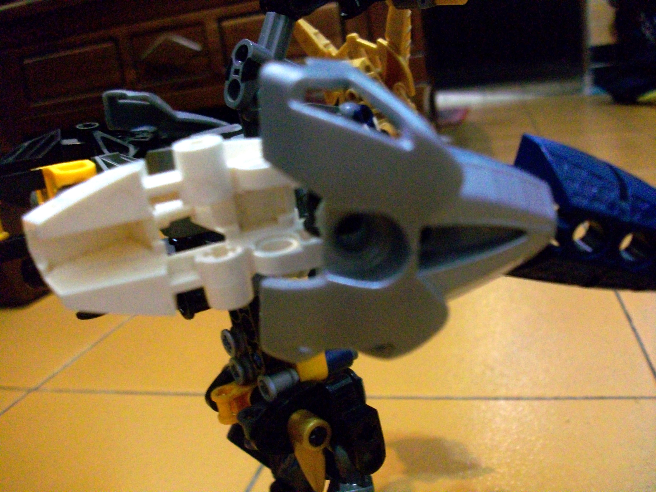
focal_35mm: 32
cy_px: 246
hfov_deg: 56.8
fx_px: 606
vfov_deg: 44.2
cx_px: 328
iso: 160
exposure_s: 1/8
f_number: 2.8
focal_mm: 5.7
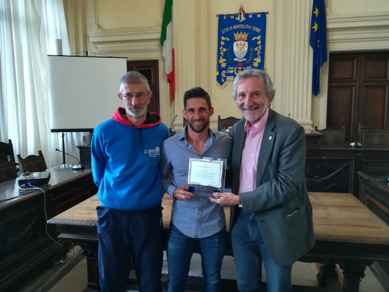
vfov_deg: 53.1
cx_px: 194
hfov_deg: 67.3
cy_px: 146
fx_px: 292
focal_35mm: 26
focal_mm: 3.83
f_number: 2.2
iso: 320
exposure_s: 1/25
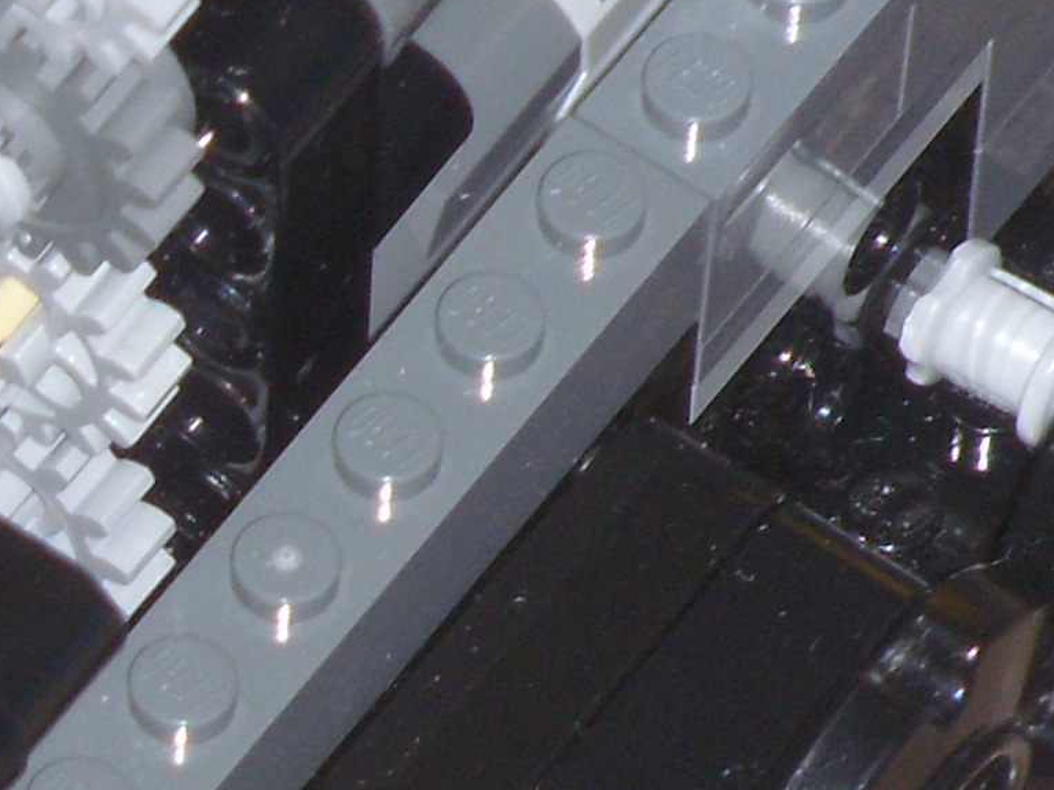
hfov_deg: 2.6
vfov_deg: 1.9
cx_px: -702
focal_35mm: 766
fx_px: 23320
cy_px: 680
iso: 100
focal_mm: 30
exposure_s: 1/125
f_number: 4.9
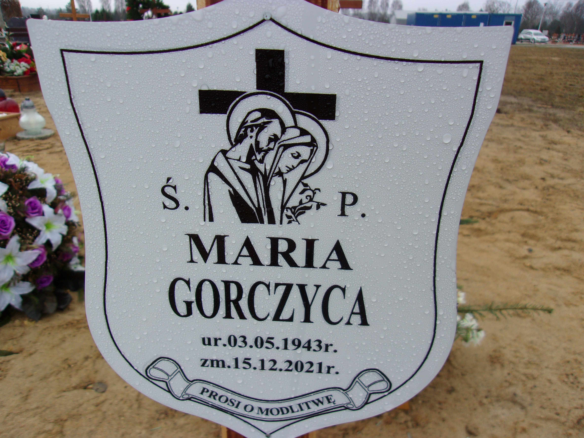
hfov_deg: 65.3
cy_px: 219
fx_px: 456
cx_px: 292
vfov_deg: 51.4
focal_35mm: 27
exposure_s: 1/340
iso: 80
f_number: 3
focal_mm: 4.9
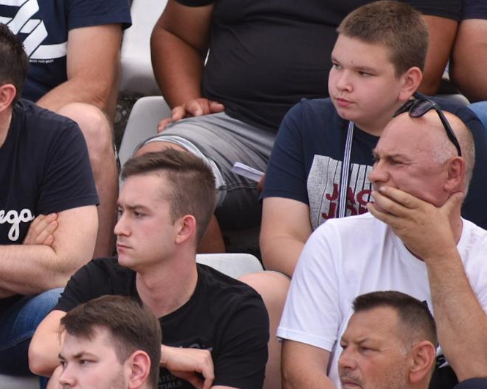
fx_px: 11731
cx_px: -56
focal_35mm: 814
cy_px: 181
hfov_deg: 2.4
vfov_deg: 1.9
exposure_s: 1/200
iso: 100
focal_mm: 240
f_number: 6
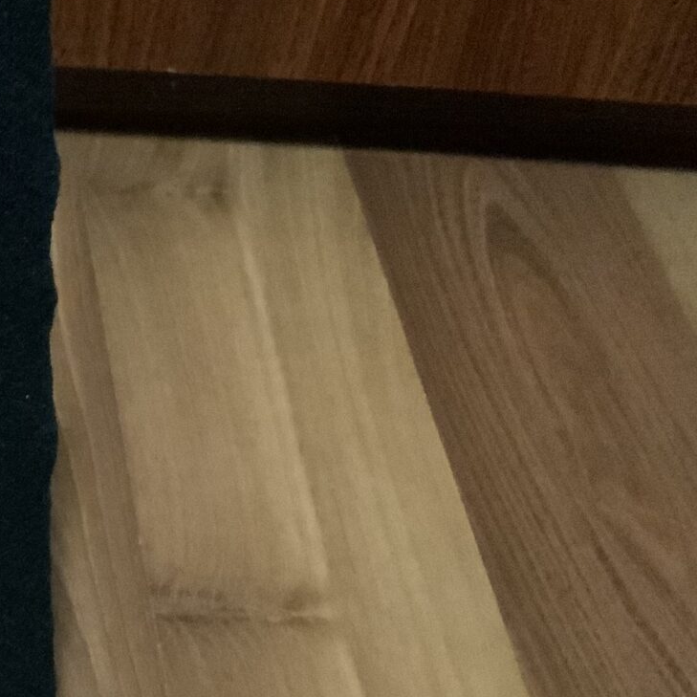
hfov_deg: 17.3
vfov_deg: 19.0
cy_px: 613
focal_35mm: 90
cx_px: -366
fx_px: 2050
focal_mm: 3
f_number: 1.8
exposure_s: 1/17
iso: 500
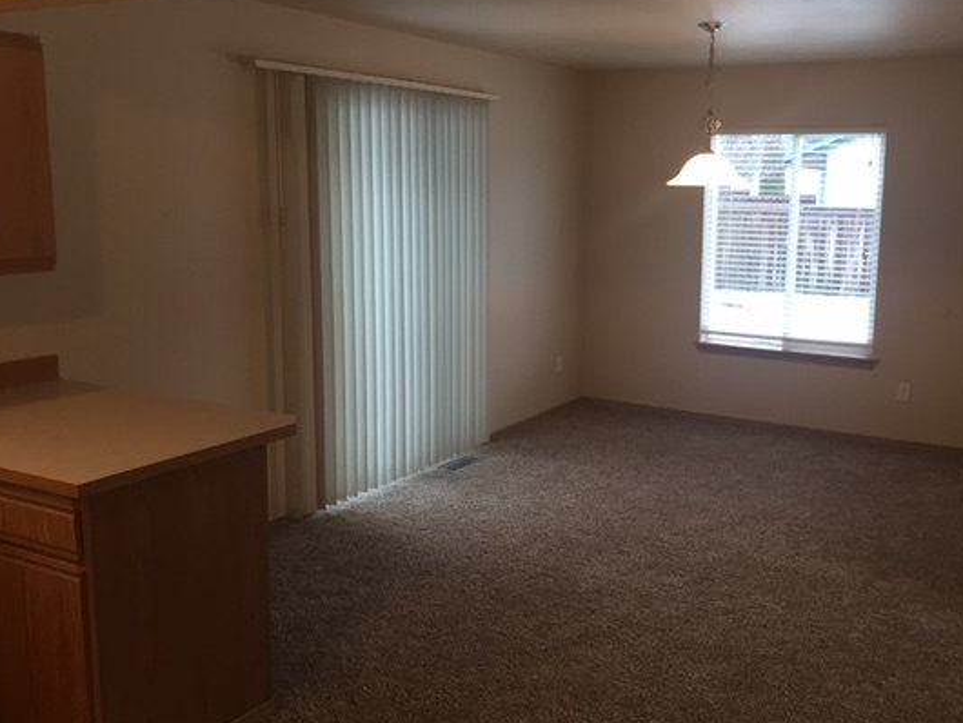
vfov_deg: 40.7
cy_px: 351
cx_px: 565
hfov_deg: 52.3
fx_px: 974
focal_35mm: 35
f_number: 2.2
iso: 80
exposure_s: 1/30
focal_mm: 4.15
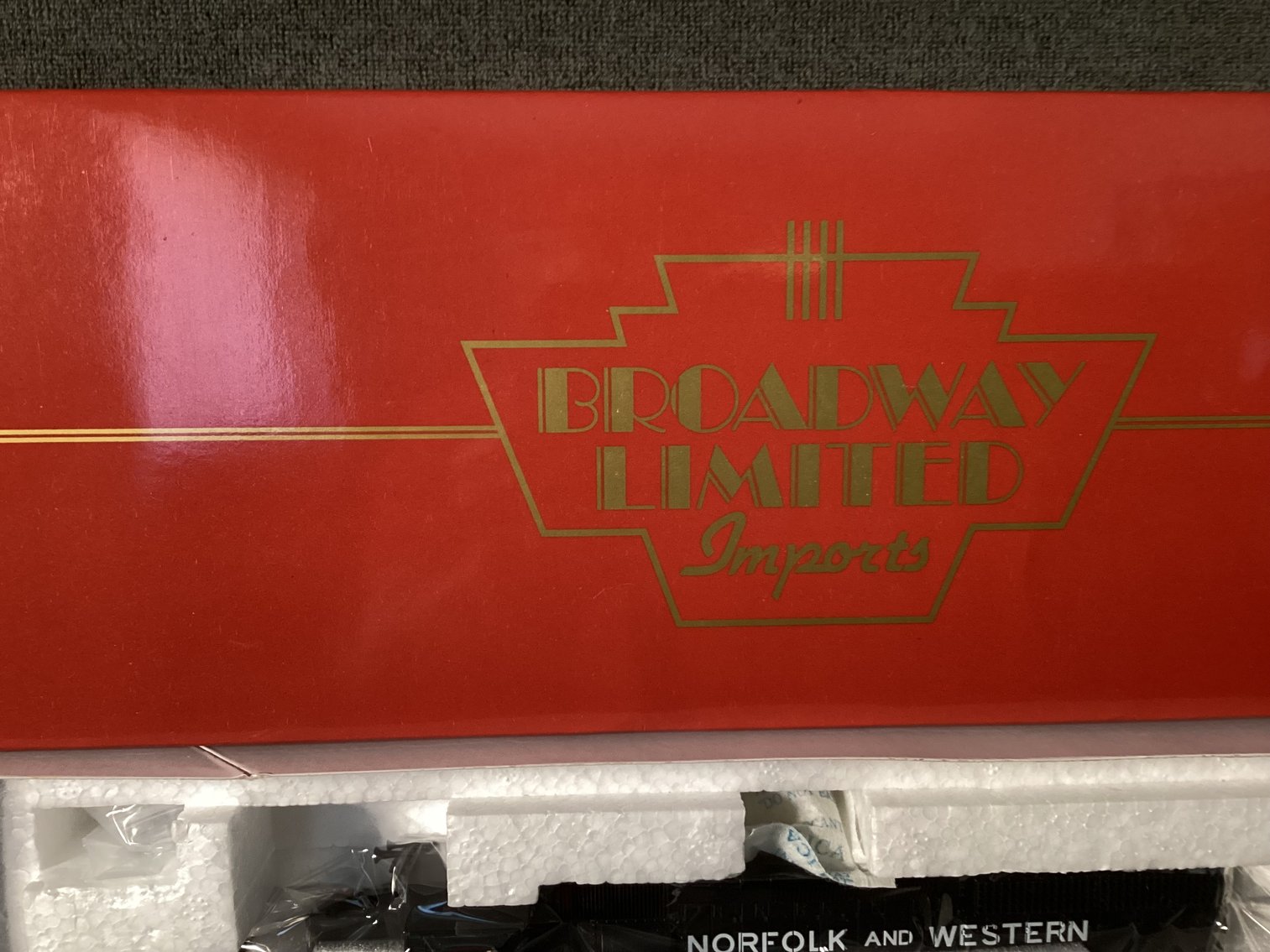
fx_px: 1137
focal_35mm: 31
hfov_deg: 58.3
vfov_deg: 45.4
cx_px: 635
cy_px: 476
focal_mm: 3.3
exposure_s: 1/60
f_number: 2.4
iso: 320
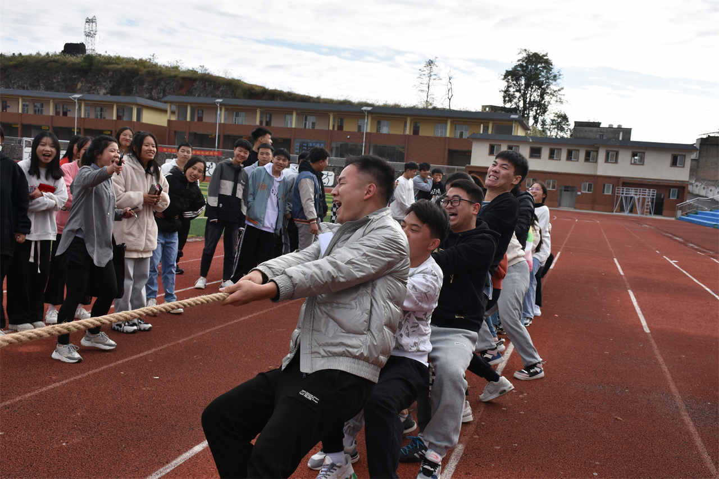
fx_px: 779
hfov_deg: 49.6
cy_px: 240
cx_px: 360
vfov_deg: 34.2
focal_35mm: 39
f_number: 8
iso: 250
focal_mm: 26
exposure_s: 1/500
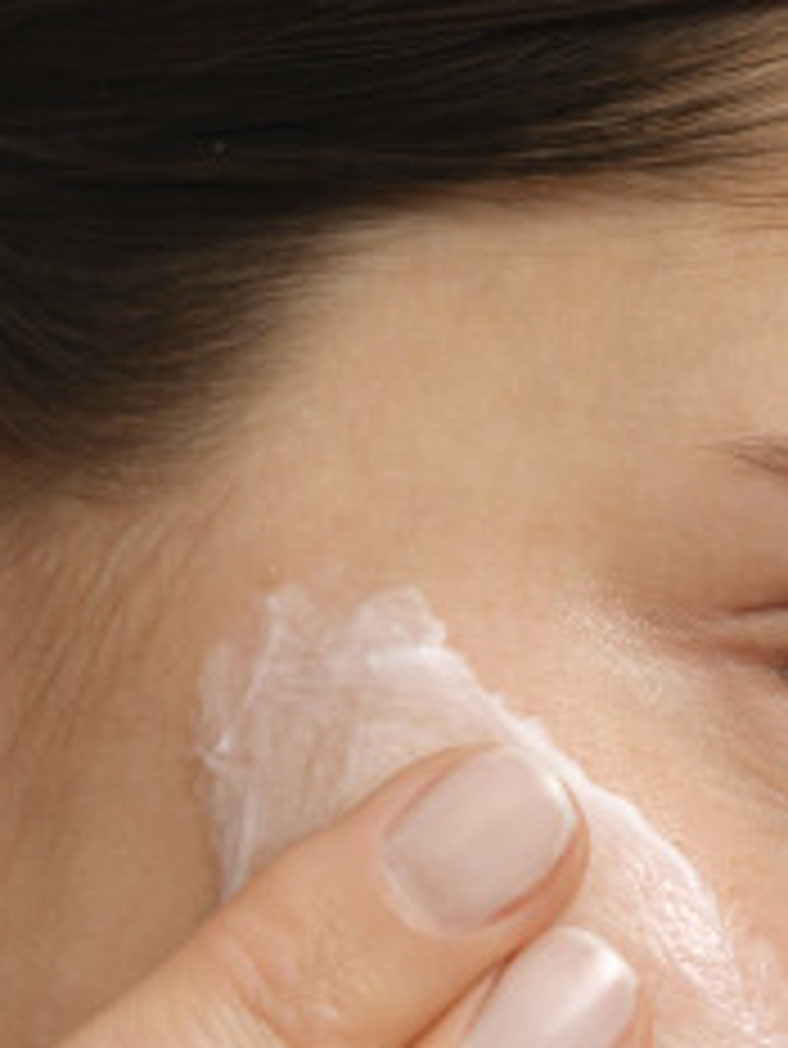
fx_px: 6186
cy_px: 972
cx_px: 750
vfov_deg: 9.6
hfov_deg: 7.3
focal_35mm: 204
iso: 200
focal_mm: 120
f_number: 11
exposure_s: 1/125
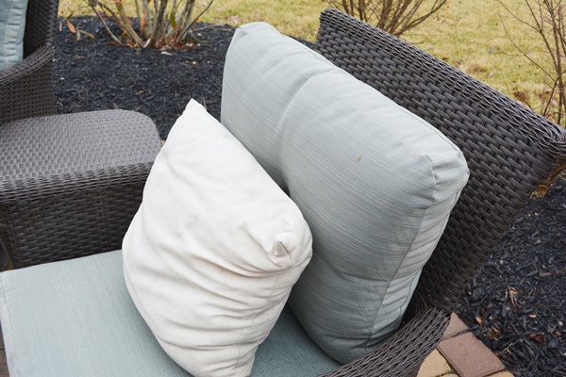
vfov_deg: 36.9
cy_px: 188
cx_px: 283
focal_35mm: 36
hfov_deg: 53.1
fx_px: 566
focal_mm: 24
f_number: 6.3
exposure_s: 1/160
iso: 200
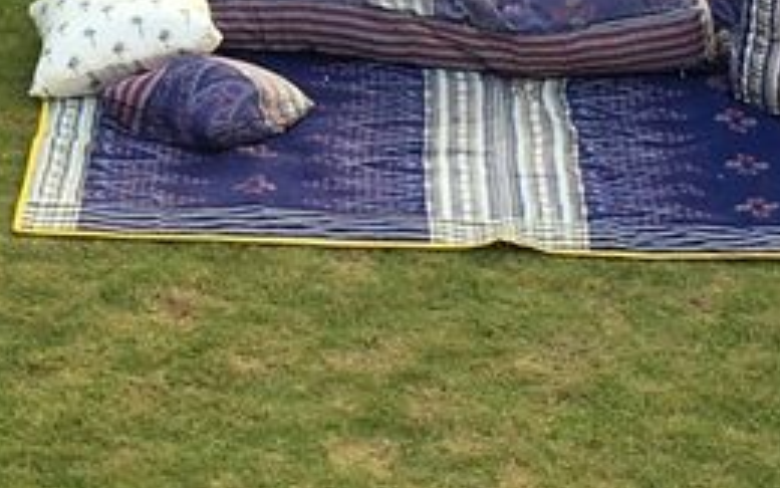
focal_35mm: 152
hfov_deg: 13.7
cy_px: 9
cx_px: 133
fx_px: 3232
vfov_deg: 8.6
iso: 25
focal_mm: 4.15
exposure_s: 1/227
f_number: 2.2
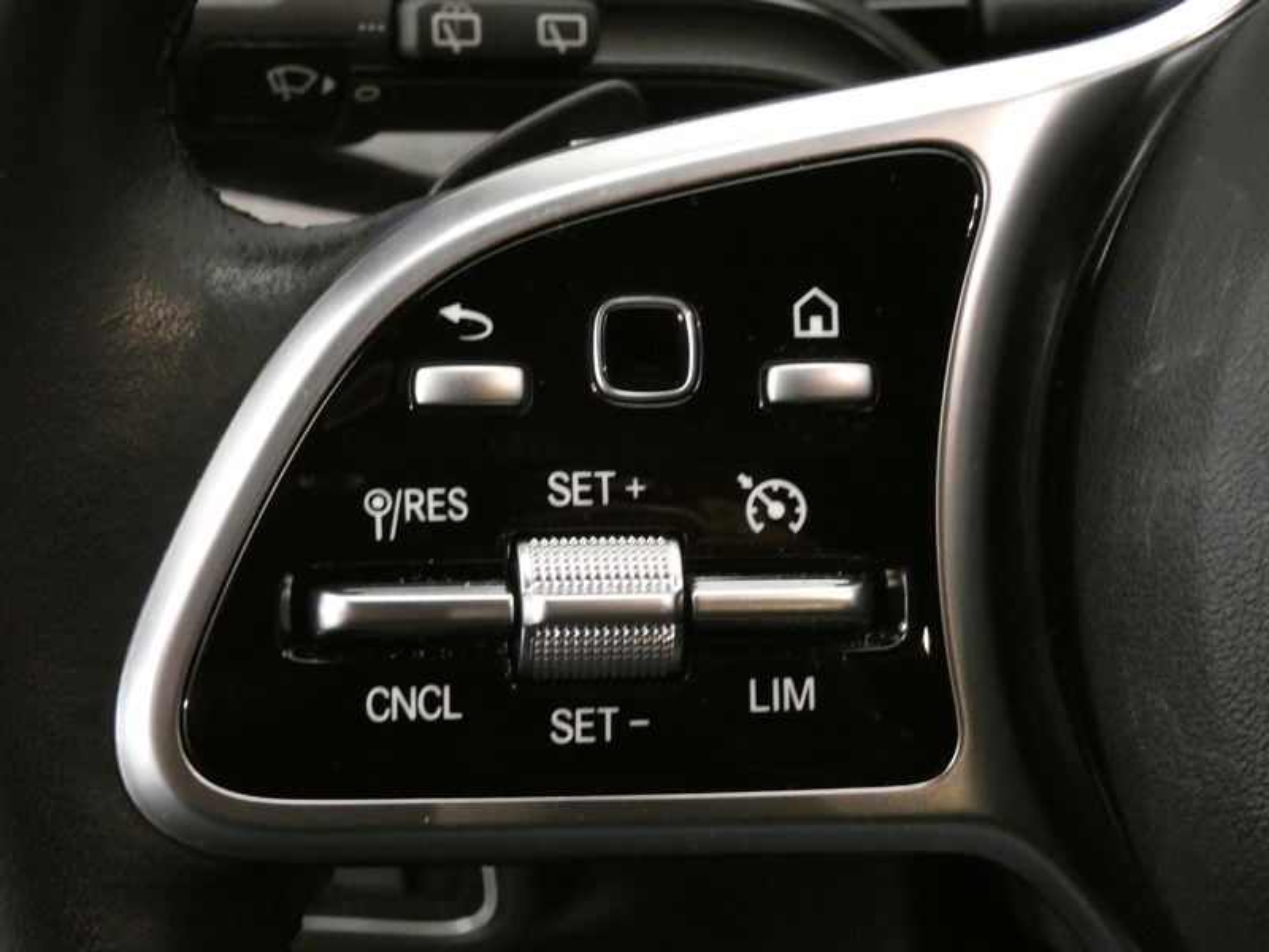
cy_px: 476
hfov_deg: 24.7
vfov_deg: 18.7
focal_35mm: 79
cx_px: 634
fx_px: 2896
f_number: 4.5
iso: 1600
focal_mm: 14.1
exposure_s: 1/15
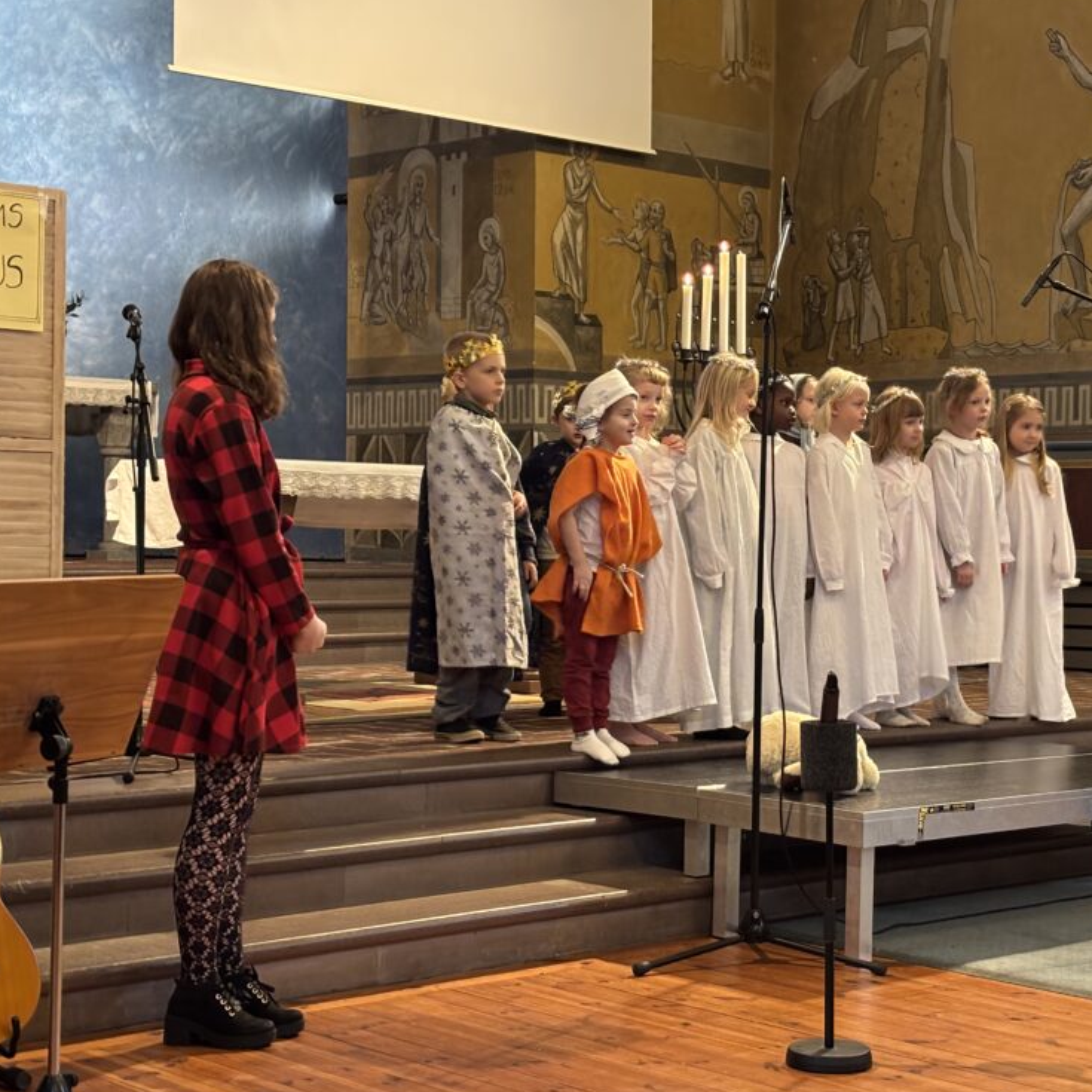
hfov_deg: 26.7
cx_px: 750
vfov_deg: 26.9
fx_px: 2284
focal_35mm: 64
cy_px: 539
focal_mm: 5.96
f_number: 1.6
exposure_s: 1/25
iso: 400
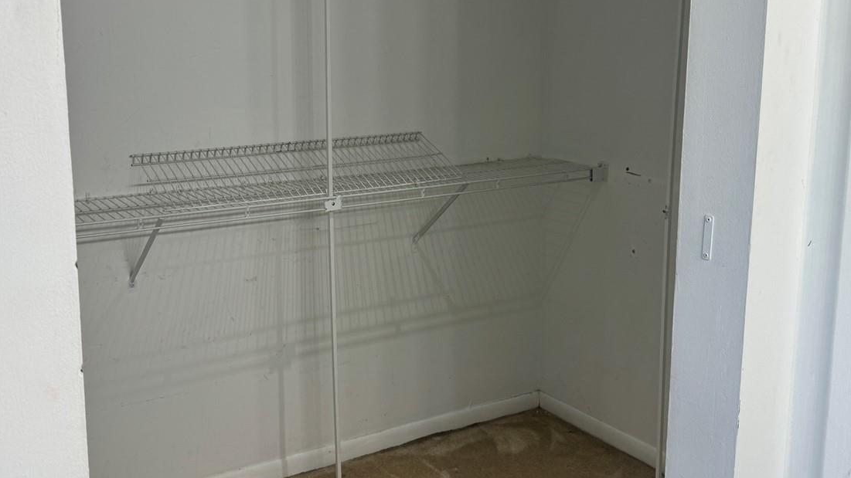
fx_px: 857
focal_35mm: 38
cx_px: 356
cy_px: 176
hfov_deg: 52.6
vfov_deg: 31.0
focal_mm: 6.76
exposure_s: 1/136
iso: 50
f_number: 1.78
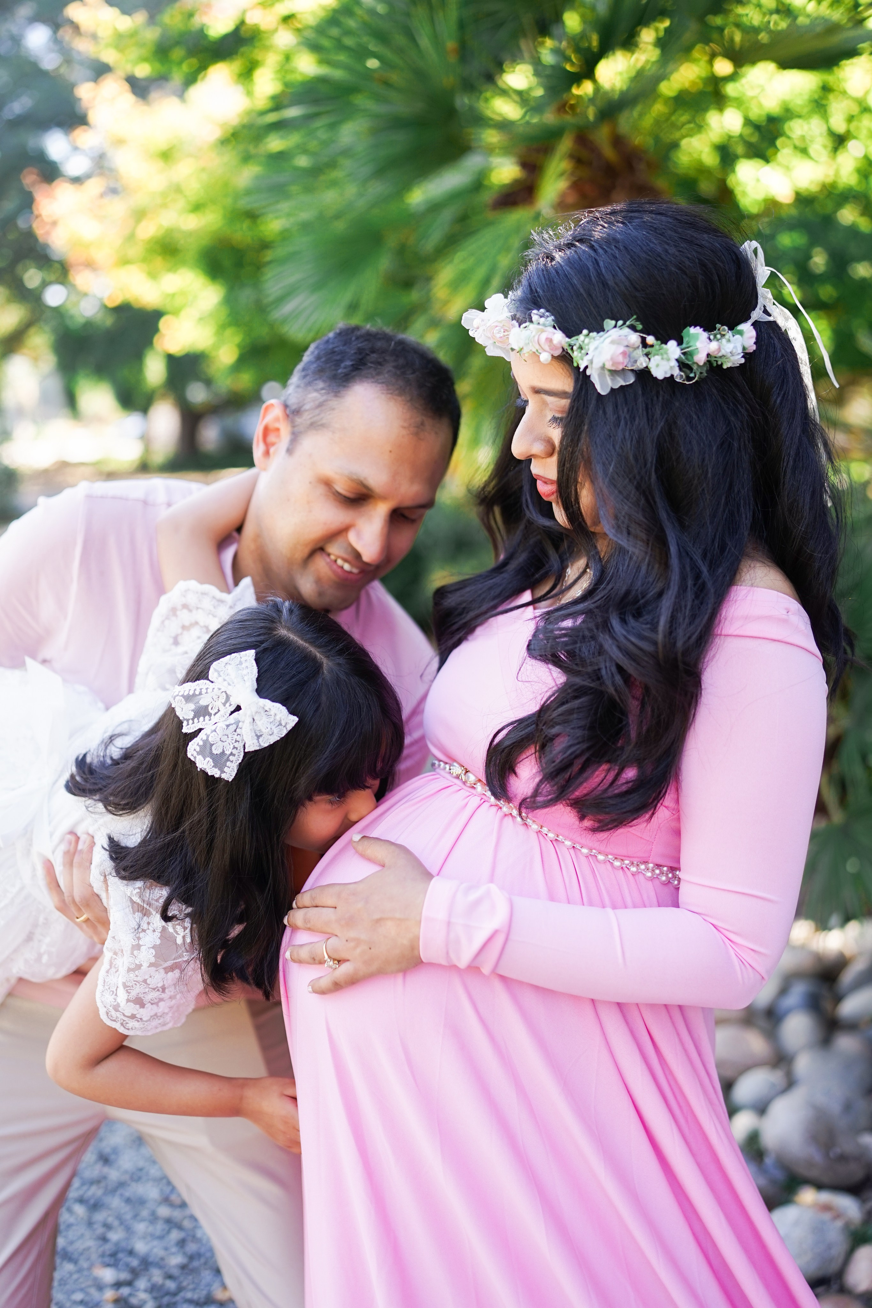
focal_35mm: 35
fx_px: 1272
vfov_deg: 54.4
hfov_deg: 37.9
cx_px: 436
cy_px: 654
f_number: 1.7
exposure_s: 1/320
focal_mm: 35
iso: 100
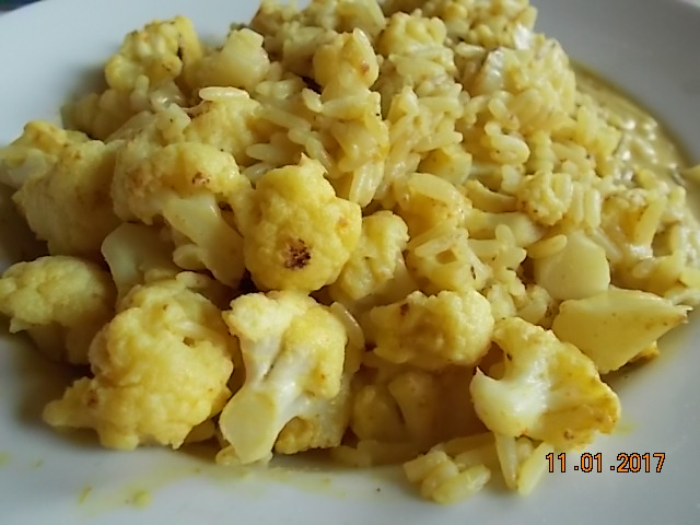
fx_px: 607
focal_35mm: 30
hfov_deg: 60.0
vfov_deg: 46.8
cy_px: 262
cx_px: 350
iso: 200
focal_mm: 5.3
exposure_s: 1/25
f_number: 3.4
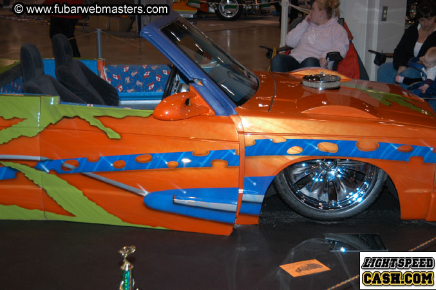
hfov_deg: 31.9
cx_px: 218
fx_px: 762
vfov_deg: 21.5
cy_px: 145
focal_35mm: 63
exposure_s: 1/60
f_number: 5
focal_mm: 42
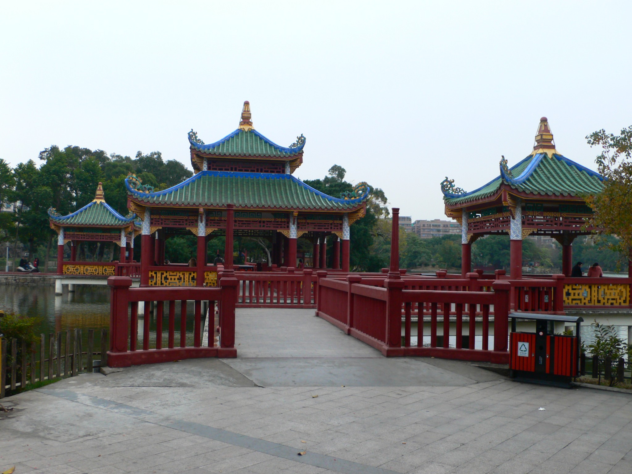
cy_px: 237
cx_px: 316
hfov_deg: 54.0
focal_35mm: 34
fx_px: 621
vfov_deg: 41.8
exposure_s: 1/50
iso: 80
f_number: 2.8
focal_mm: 6.3
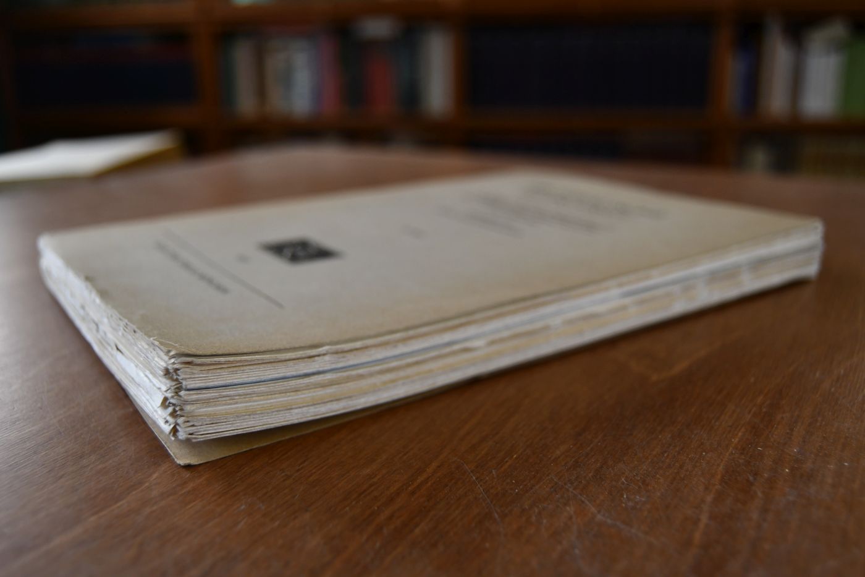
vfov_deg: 38.9
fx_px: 817
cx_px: 432
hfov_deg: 55.8
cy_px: 288
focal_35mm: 34
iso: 500
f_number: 3.8
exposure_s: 1/250
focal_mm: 23
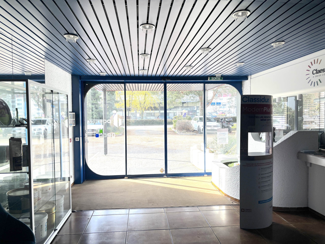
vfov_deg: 53.1
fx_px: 244
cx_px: 162
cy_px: 122
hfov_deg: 67.3
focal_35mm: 26
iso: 40
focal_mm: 5.96
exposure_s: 1/187
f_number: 1.6
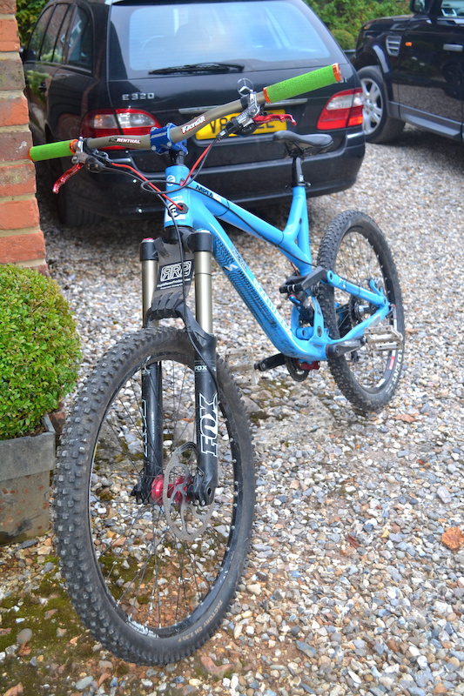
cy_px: 348
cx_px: 232
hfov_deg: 36.9
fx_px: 696
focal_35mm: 36
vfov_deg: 53.1
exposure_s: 1/60
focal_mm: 24
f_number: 4
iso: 1250
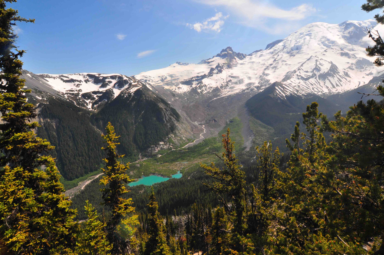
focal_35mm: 18
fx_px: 192
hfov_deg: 90.1
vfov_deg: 67.2
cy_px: 128
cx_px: 192
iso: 200
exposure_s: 1/125
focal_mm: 12
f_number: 14
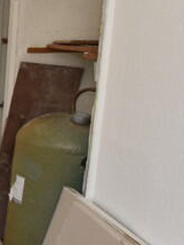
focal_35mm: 69
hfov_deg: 11.1
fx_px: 488
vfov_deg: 28.1
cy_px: 124
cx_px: -386
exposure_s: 1/200
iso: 180
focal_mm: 10
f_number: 5
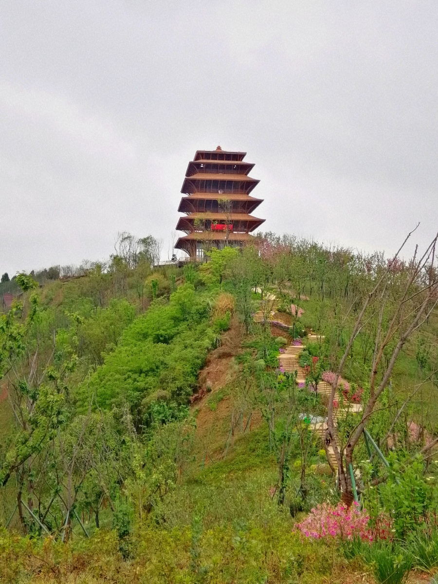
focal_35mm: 40
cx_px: 219
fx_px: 675
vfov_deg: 46.8
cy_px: 292
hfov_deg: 36.0
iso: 50
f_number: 2.2
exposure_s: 1/196
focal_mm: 3.81
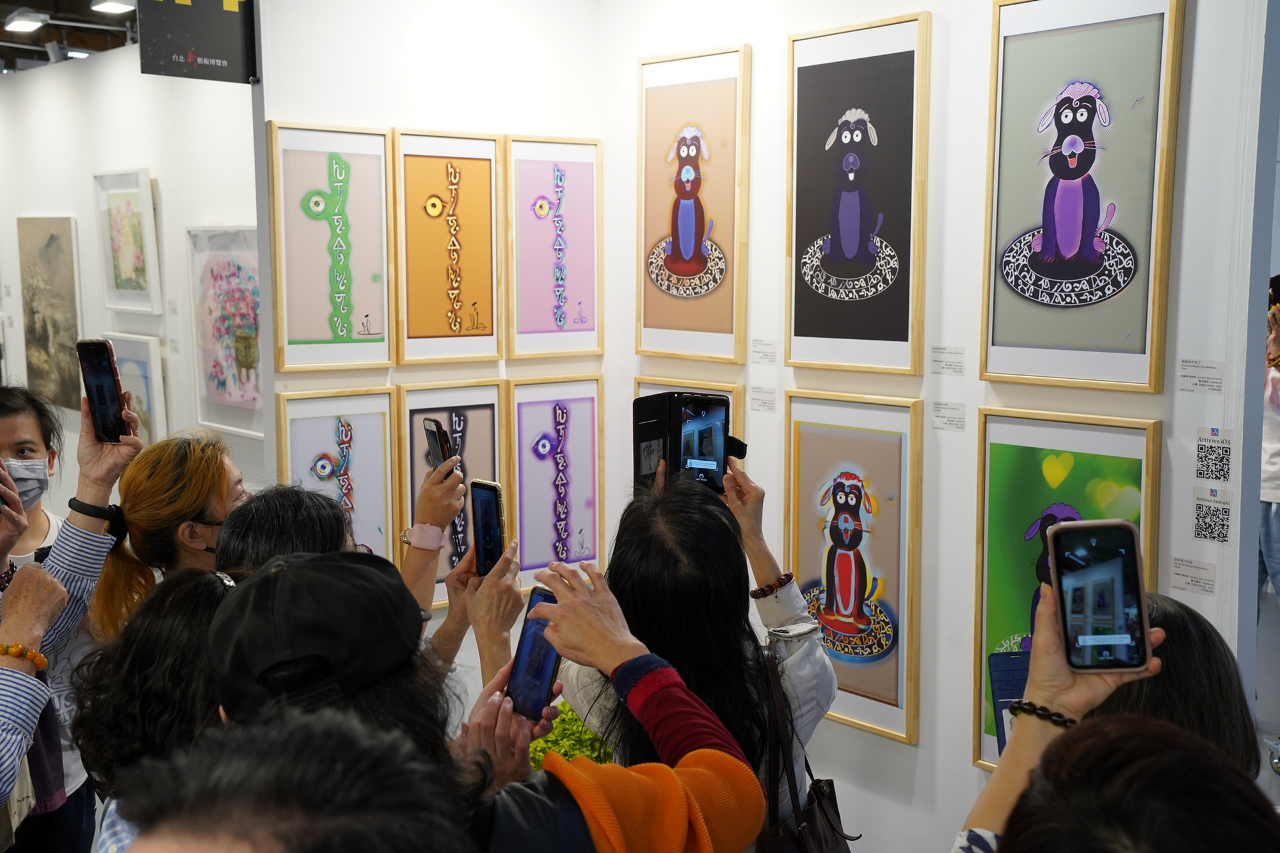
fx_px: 1493
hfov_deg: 46.4
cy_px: 426
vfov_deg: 31.9
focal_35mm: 42
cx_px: 640
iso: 1600
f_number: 7.1
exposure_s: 1/125
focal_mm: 42
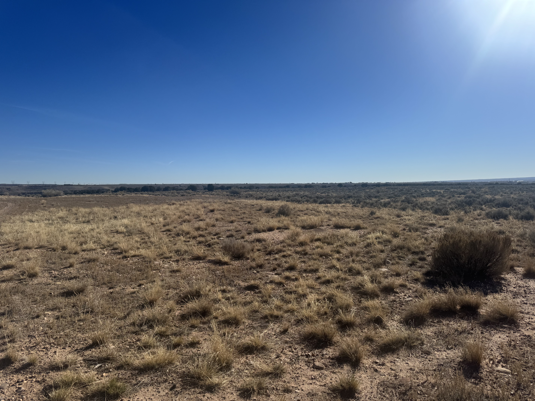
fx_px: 371
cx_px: 268
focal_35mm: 24
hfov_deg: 71.6
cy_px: 200
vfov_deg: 56.8
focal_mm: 6.76
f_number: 1.78
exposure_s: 1/10417
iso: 80
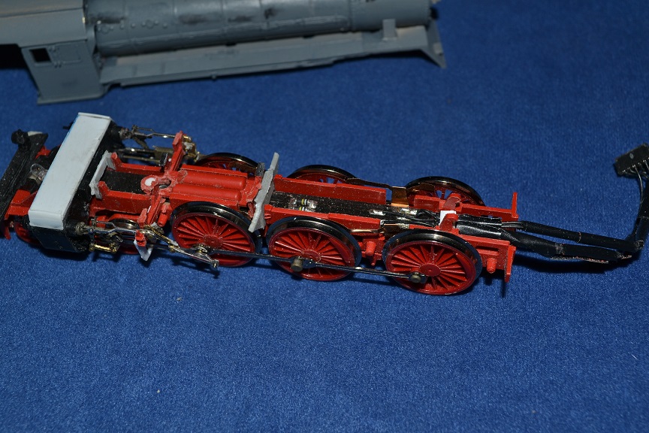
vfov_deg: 28.1
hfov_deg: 41.1
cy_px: 216
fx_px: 865
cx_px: 324
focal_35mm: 48
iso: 100
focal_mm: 32
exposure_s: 1/60
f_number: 8
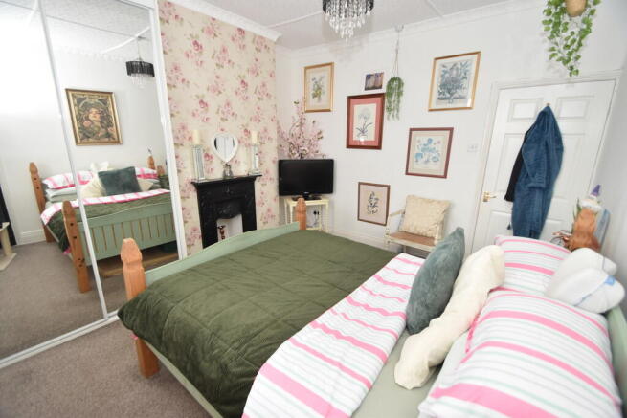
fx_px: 261
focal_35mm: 15
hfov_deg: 100.4
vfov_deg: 77.4
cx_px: 314
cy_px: 209
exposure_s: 1/80
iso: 800
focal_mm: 10
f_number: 4.5
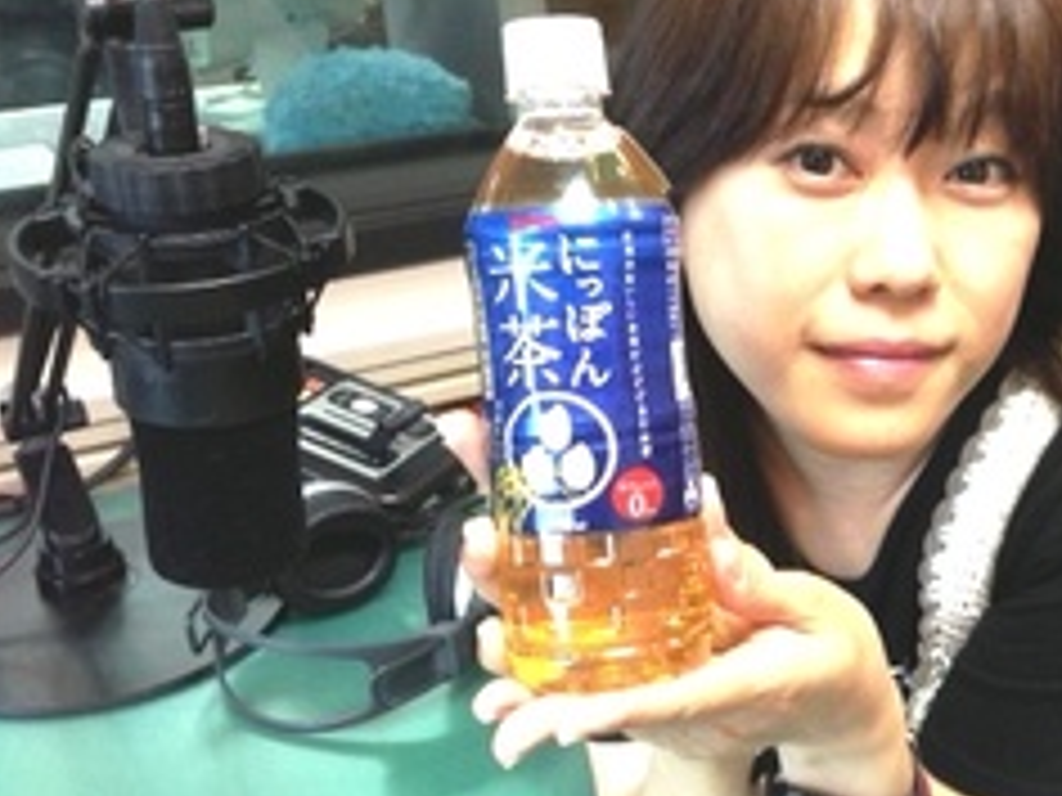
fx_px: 1718
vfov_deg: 26.1
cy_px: 477
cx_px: 860
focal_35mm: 56
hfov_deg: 33.3
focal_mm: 4.13
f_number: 2.4
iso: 160
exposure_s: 1/20
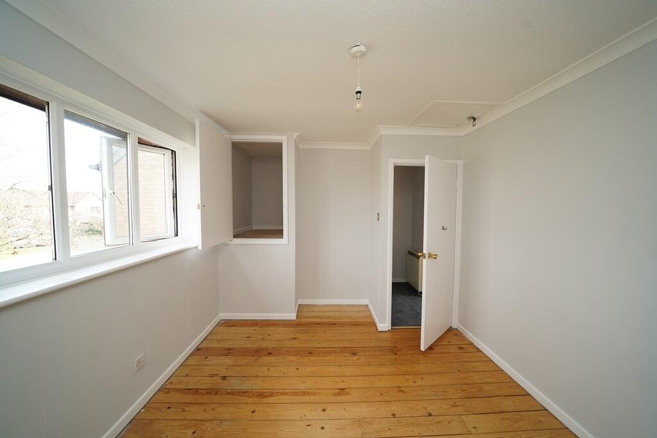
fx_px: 219
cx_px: 328
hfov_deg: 112.6
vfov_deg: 90.0
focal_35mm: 12
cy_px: 219
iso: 200
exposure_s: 1/60
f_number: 4
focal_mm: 12
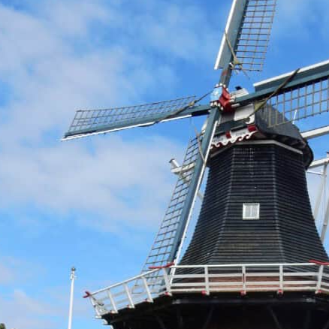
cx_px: 255
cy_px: 256
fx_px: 667
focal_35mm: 62
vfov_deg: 27.3
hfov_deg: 27.3
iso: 125
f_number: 4
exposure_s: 1/1250
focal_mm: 5.4
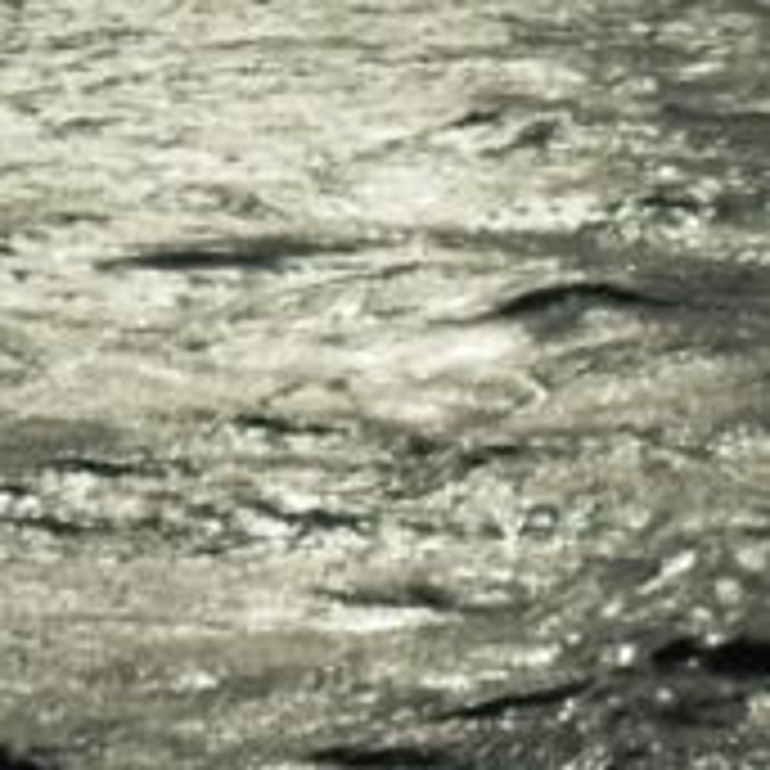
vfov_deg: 14.5
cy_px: -180
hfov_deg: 15.0
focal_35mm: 116
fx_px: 2919
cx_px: 248
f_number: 7
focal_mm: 5
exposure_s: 1/1600
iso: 100
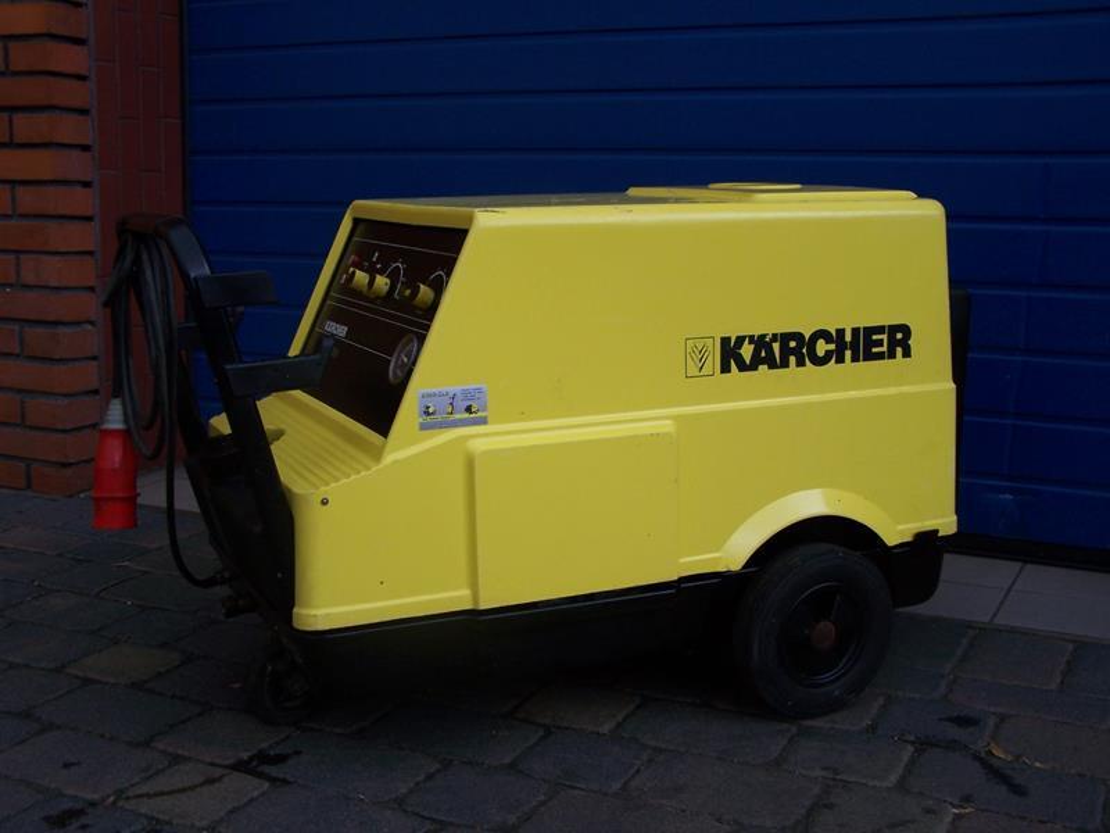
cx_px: 555
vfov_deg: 33.6
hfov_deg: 43.9
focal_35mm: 43
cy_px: 416
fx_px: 1379
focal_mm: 7.1
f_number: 2.8
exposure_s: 1/250
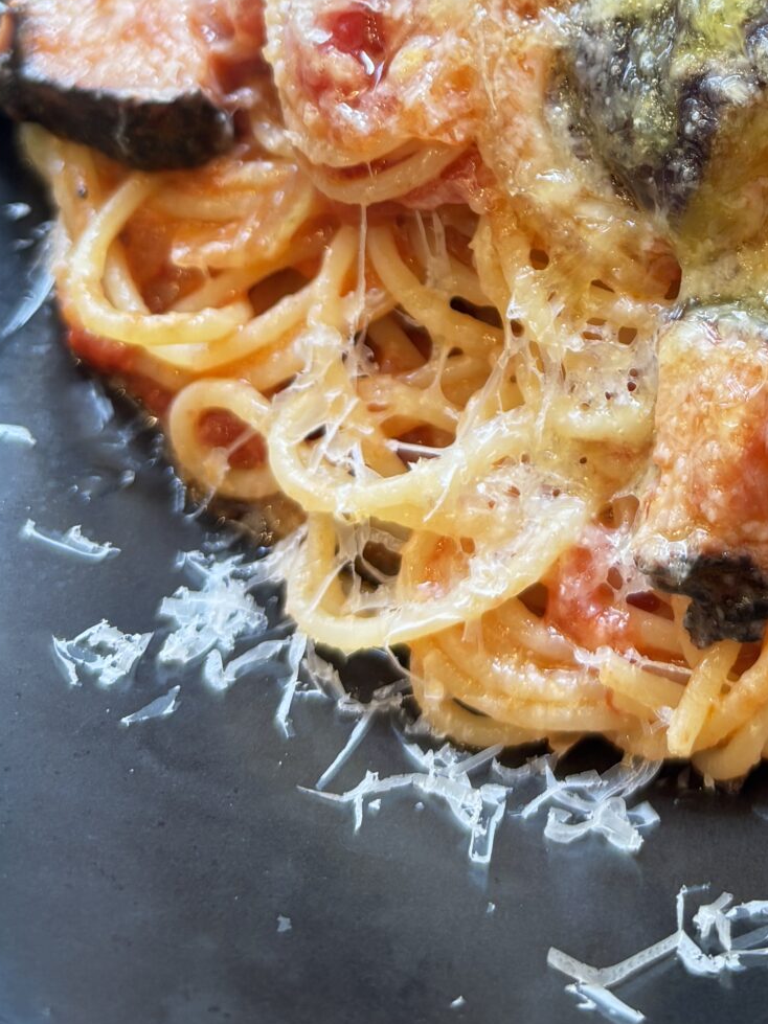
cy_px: -26
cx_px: 753
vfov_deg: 26.8
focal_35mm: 68
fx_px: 2012
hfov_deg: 20.9
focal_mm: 5.96
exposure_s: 1/100
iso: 80
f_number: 1.6
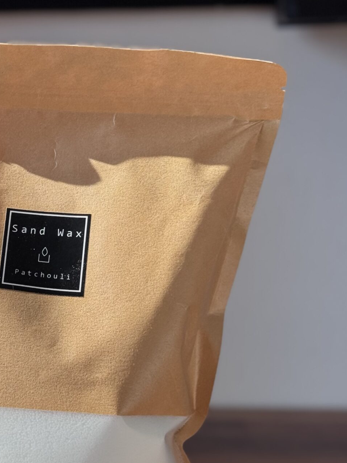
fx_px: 1283
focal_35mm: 96
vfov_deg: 20.4
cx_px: 53
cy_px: 311
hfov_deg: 15.3
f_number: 1.78
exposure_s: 1/522
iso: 64
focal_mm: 6.76
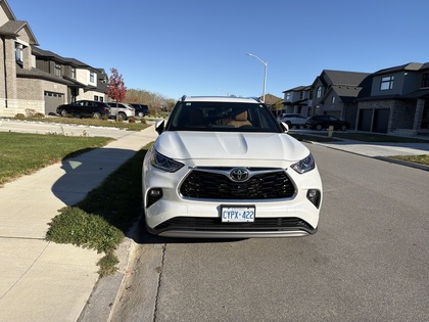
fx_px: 297
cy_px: 161
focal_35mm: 24
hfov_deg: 71.6
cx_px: 214
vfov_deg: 56.8
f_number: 1.78
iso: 80
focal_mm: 6.76
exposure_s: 1/5714
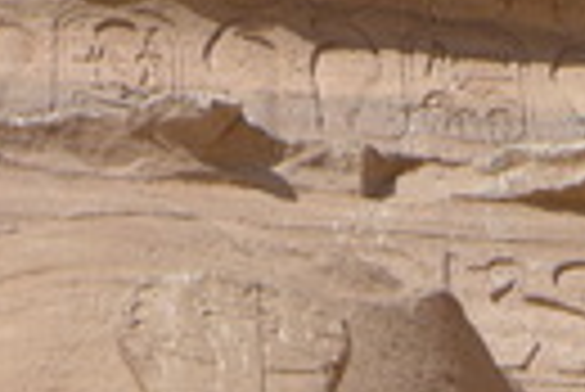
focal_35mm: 416
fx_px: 6767
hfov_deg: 4.9
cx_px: 1100
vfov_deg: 3.3
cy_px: 973
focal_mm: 14.7
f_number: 3.5
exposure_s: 1/2000
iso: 80
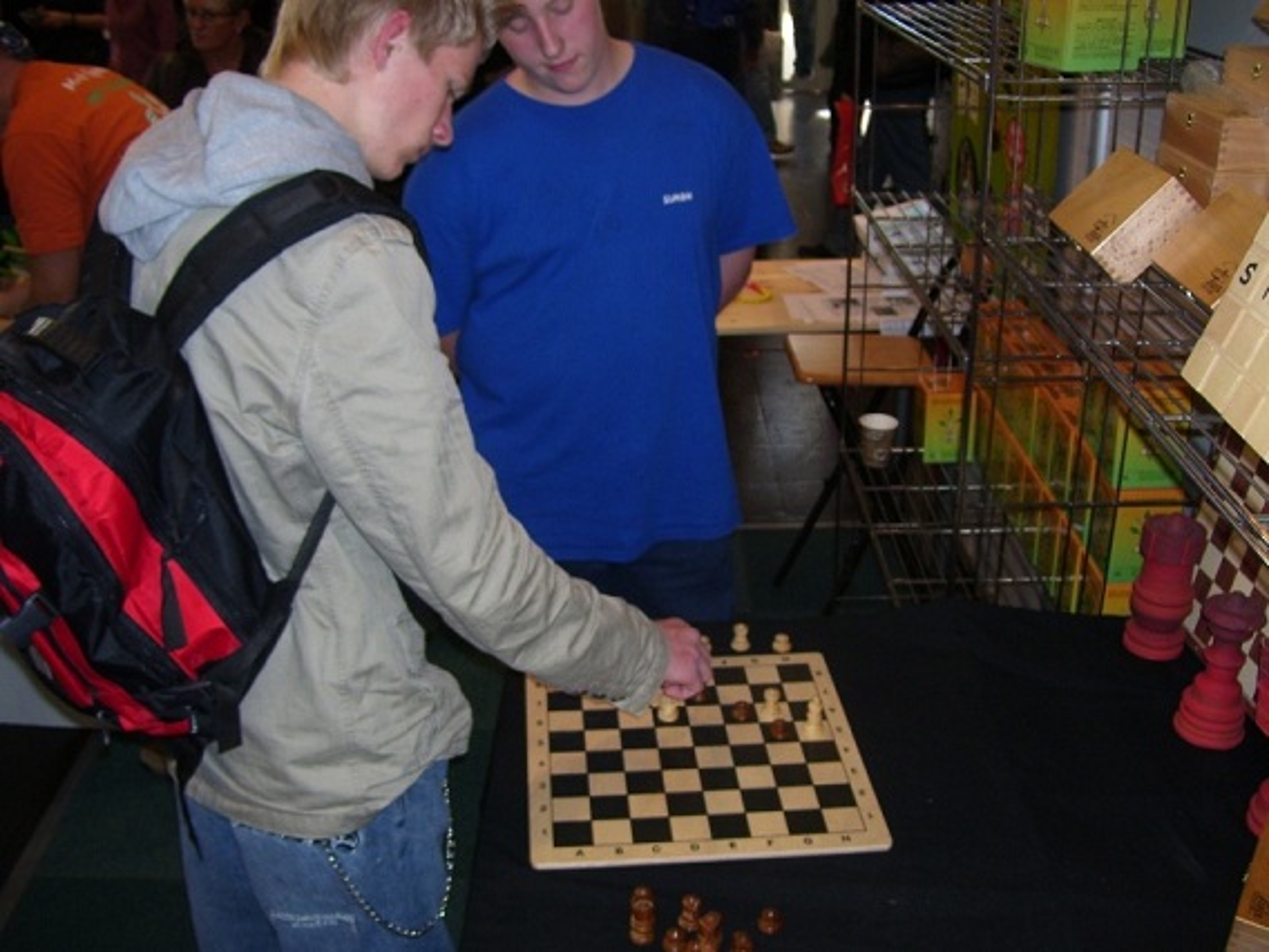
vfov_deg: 38.7
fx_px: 1356
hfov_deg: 50.1
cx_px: 634
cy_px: 476
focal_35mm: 37
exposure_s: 1/60
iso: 80
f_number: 2.7
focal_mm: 6
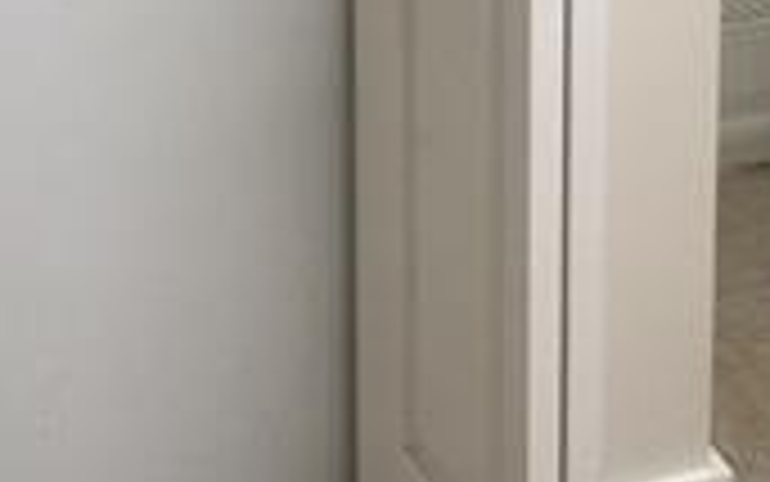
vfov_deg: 11.2
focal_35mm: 108
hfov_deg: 19.2
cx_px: 473
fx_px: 2267
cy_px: -401
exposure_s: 1/30
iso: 40
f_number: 2.2
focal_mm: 4.15
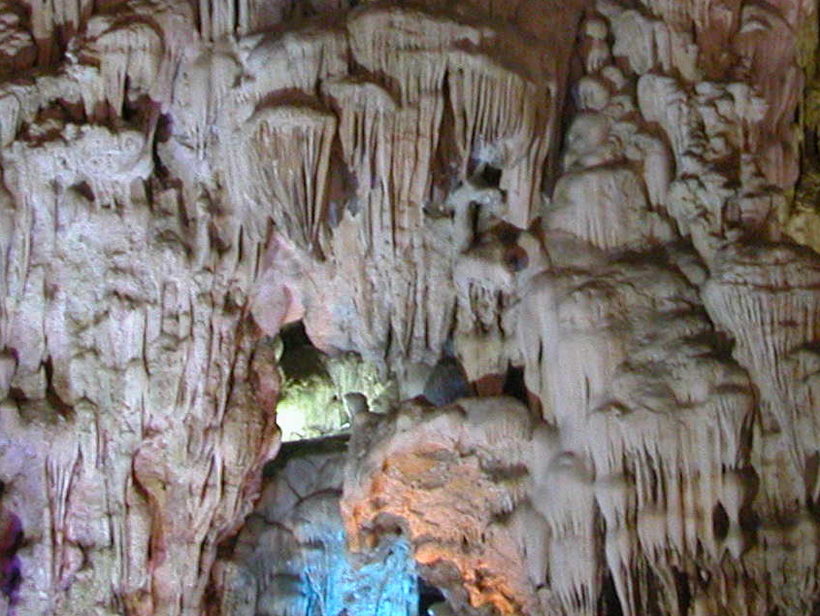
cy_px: 1
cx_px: 504
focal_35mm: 103
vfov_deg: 14.2
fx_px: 2440
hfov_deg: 19.0
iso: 400
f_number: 2.8
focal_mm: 8.9
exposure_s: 1/4.5
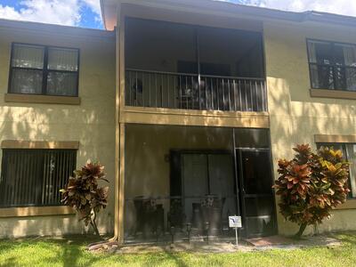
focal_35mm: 24
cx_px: 178
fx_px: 247
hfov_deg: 71.6
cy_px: 134
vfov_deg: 56.8
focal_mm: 6.86
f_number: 1.78
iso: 80
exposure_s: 1/1393
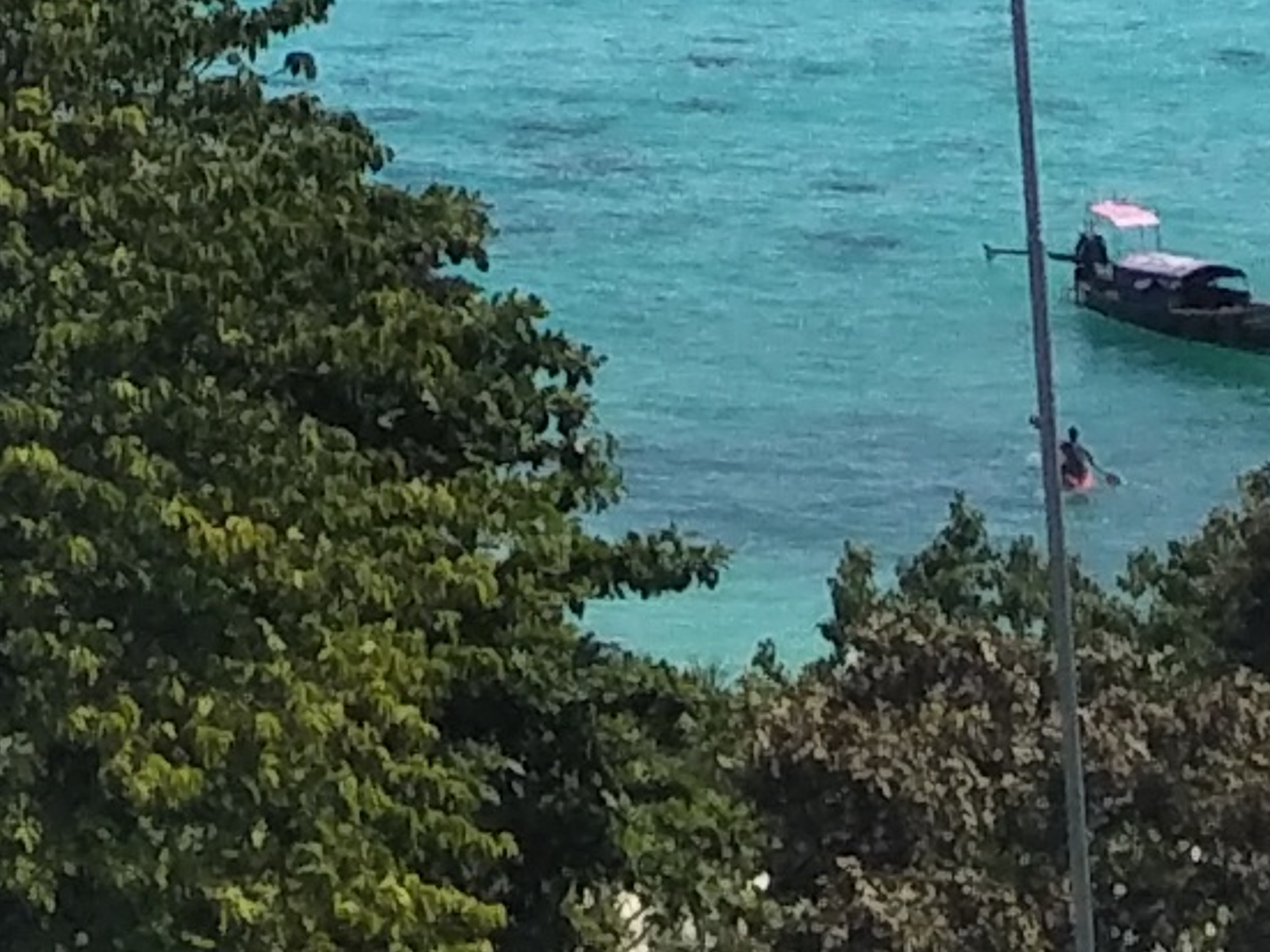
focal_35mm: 151
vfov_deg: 7.7
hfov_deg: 12.4
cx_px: -687
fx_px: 5539
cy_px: -2471
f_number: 2.2
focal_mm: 3.46
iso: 33
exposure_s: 1/1732
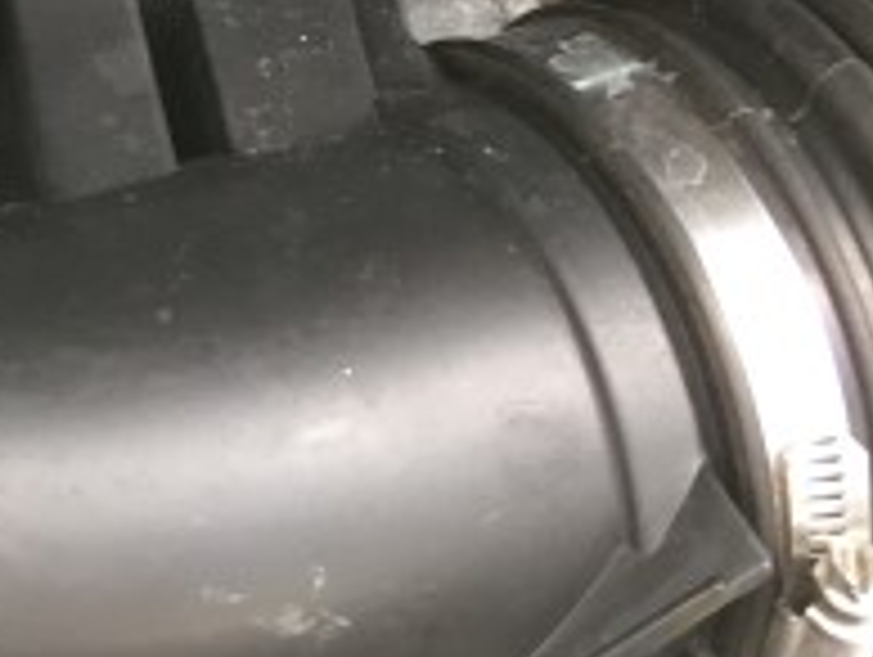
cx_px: -536
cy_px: -657
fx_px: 3863
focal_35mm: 153
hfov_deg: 12.1
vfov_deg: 9.1
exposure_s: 1/120
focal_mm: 4.15
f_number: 2.2
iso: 32
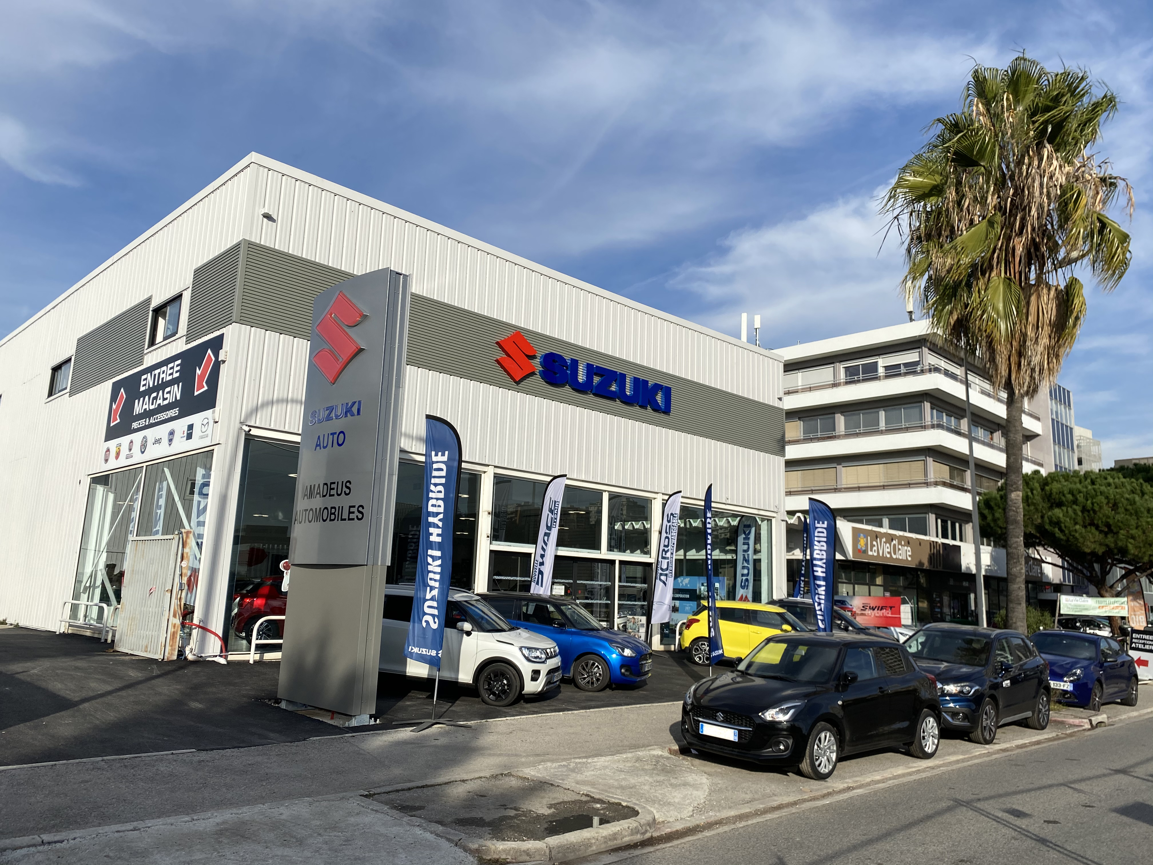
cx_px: 576
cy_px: 432
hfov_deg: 67.3
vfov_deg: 53.1
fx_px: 866
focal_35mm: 26
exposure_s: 1/4608
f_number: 1.8
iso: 32
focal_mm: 4.25
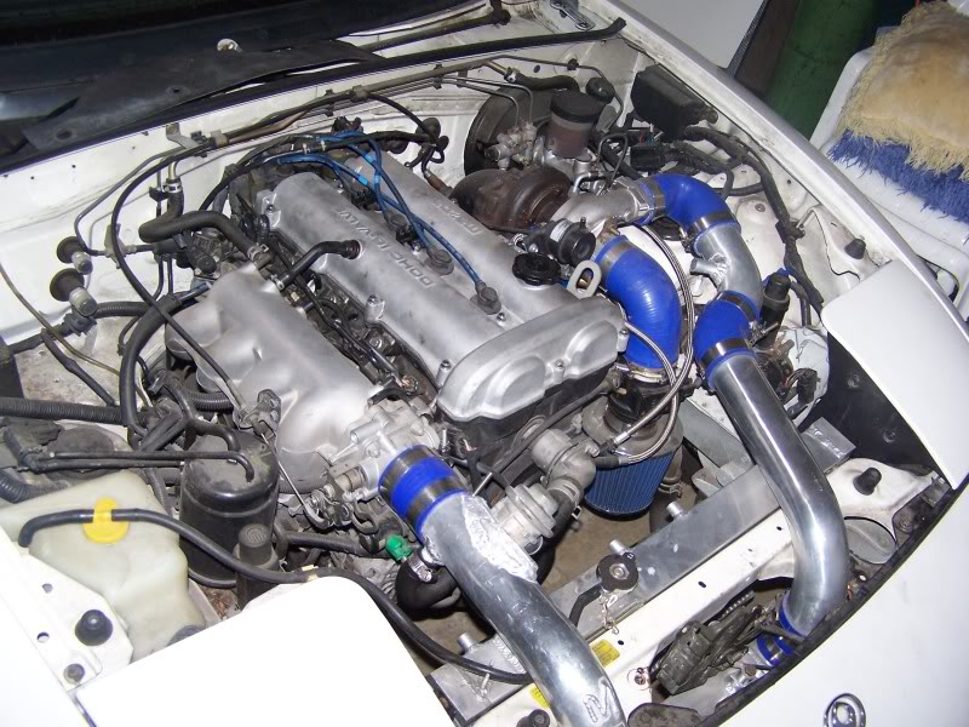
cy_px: 364
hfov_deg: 49.0
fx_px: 1064
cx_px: 484
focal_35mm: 38
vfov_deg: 37.7
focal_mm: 6.3
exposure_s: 1/60
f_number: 2.8
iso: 140
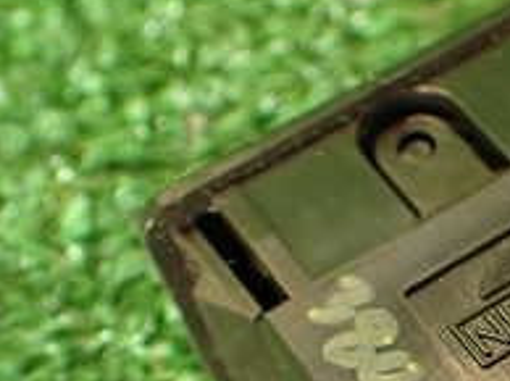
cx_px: 597
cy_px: 431
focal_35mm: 99
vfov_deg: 14.5
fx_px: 1457
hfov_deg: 18.9
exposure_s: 1/30
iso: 200
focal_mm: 5.79
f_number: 2.4
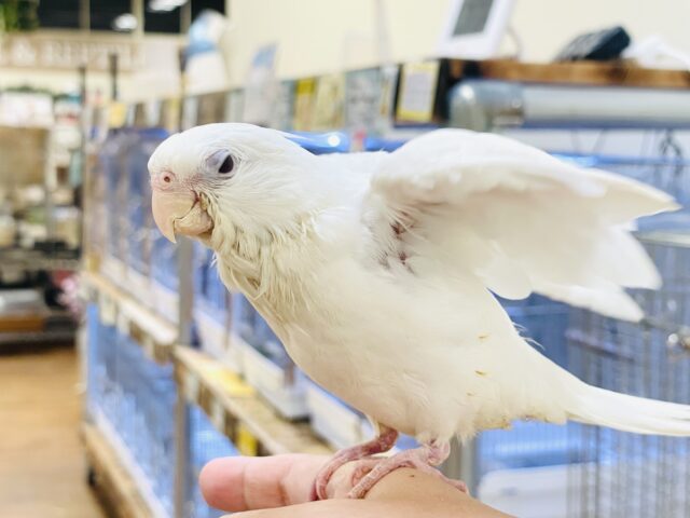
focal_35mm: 52
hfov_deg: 36.8
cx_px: 345
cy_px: 259
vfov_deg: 28.0
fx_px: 1037
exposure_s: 1/99
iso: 80
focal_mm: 6
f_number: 2
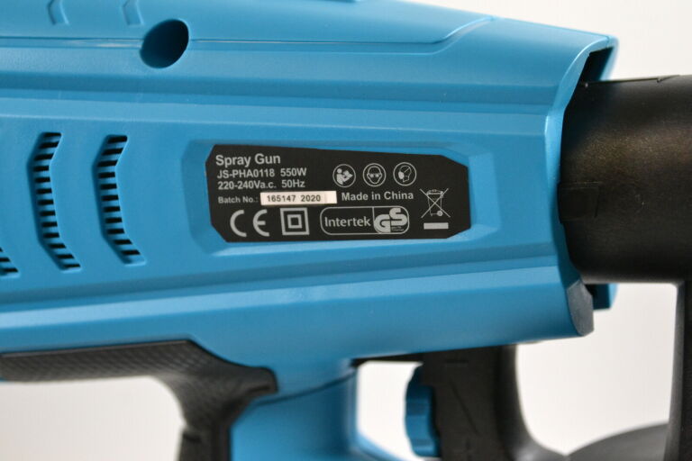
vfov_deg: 20.6
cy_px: 230
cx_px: 346
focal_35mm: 66
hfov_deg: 30.5
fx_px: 1269
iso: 1600
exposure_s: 1/250
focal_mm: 44
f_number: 5.6
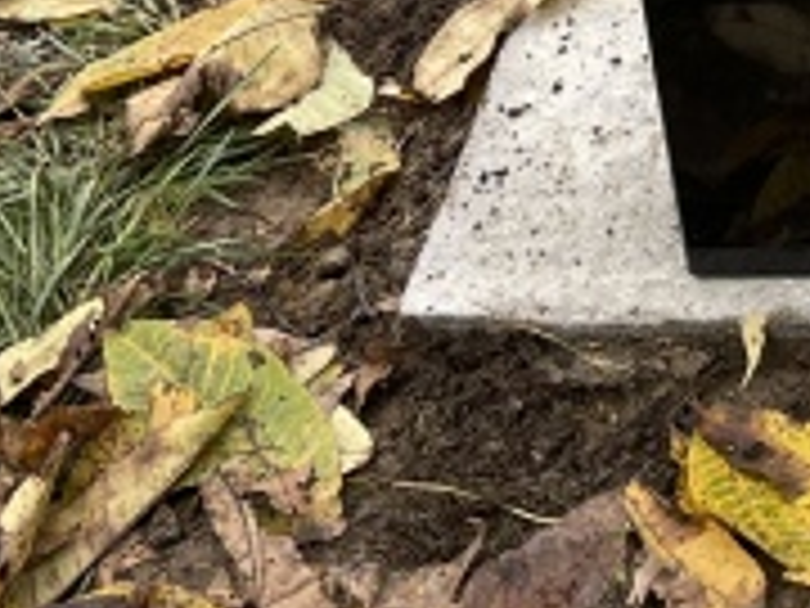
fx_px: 3463
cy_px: -315
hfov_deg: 12.4
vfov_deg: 9.7
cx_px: 1395
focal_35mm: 148
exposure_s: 1/121
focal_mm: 5.1
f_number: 1.6
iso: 40
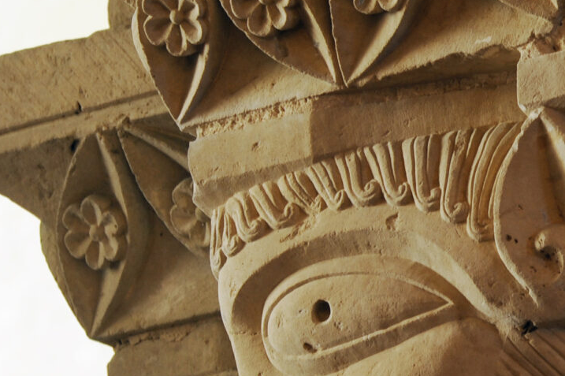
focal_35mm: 1072
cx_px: 683
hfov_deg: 1.9
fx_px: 16812
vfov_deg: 1.3
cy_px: 140
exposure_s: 1/1.3
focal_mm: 310
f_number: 7.1
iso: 200
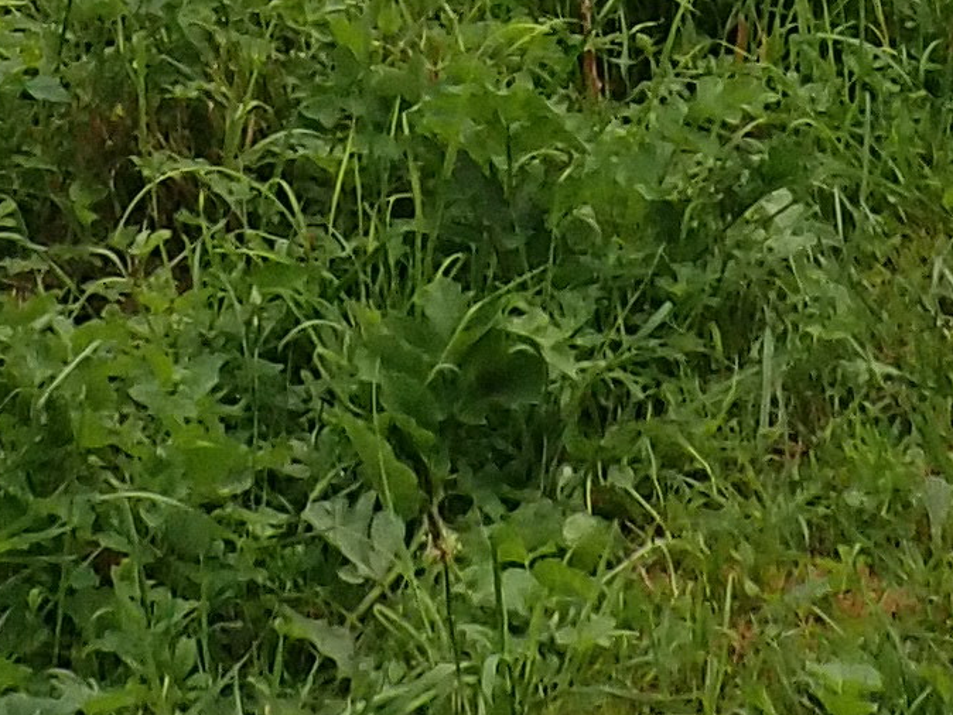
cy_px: -1711
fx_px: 4902
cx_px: 202
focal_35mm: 178
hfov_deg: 11.1
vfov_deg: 7.1
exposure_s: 1/1250
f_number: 3.2
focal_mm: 5.5
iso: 200
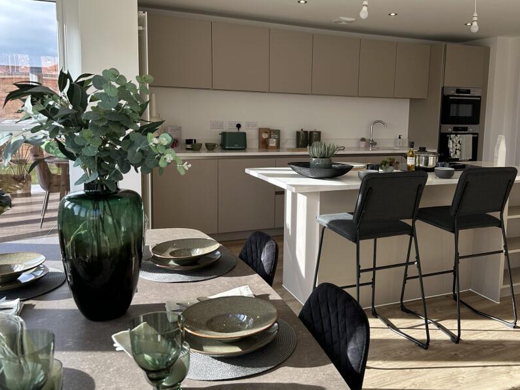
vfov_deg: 45.3
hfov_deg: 57.7
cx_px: 319
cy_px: 168
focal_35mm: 31
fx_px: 466
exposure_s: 1/377
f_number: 1.78
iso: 80
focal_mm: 6.86
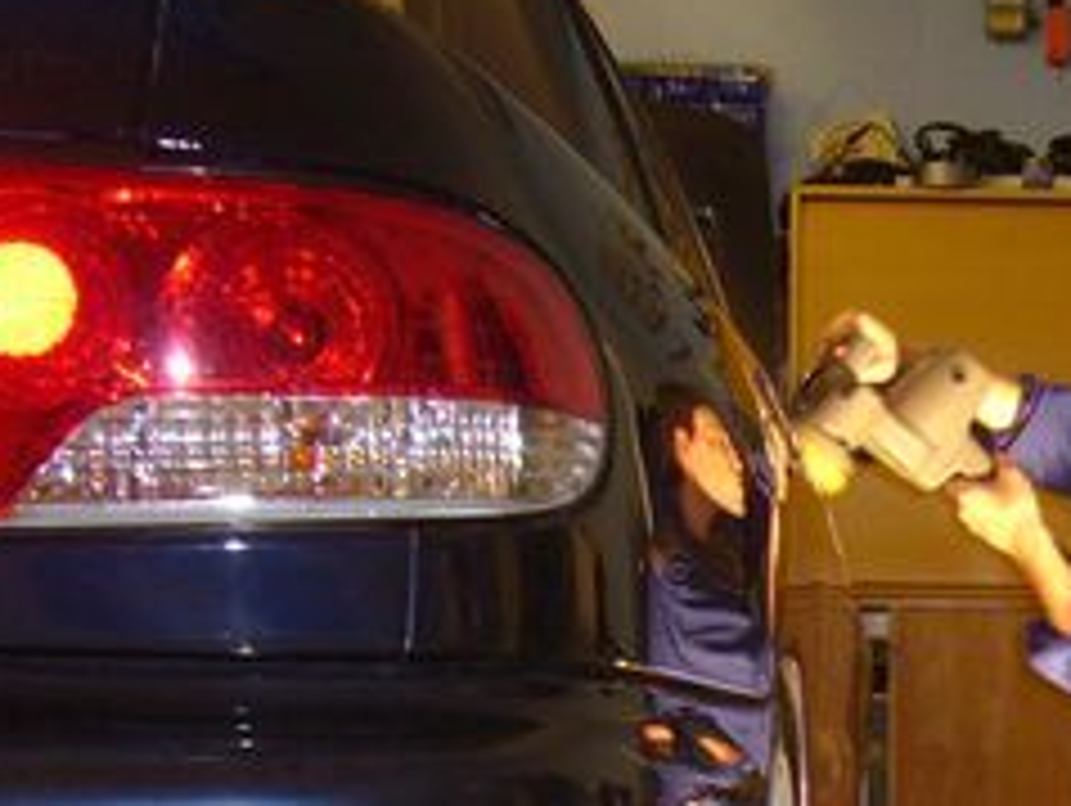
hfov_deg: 20.1
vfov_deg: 15.2
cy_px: 950
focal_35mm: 94
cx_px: 1125
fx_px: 2911
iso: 80
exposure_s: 1/8
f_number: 2.8
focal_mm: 5.8
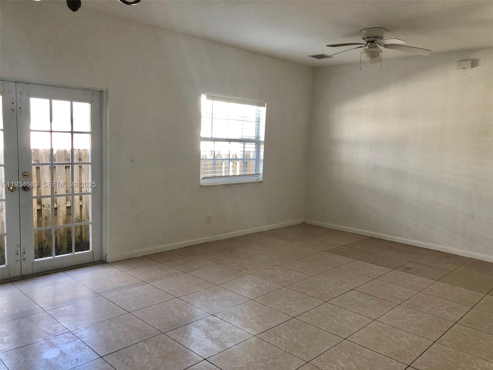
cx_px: 246
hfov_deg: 63.4
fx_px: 399
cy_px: 185
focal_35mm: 28
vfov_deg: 49.7
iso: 25
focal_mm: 4
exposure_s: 1/40
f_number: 1.8
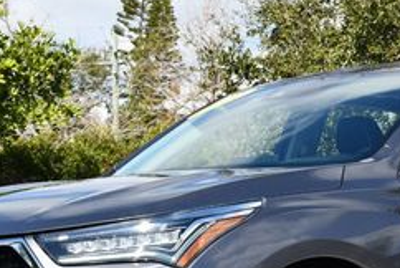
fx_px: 1413
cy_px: 215
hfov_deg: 16.1
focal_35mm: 127
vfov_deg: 10.8
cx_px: 288
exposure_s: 1/250
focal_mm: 24
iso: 110
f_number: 8
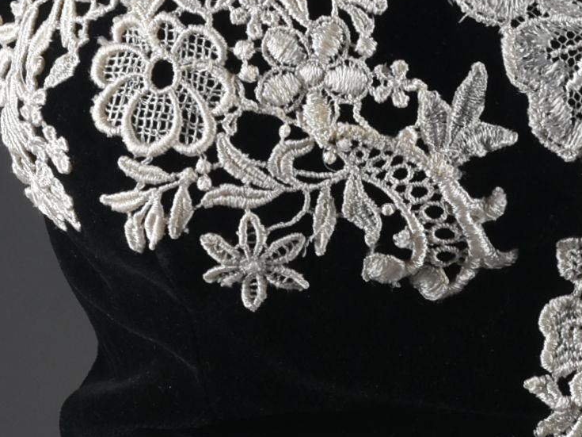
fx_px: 7413
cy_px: 516
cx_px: 621
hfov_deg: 4.5
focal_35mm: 441
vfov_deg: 3.4
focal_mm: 75
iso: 200
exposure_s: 1/125
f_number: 16
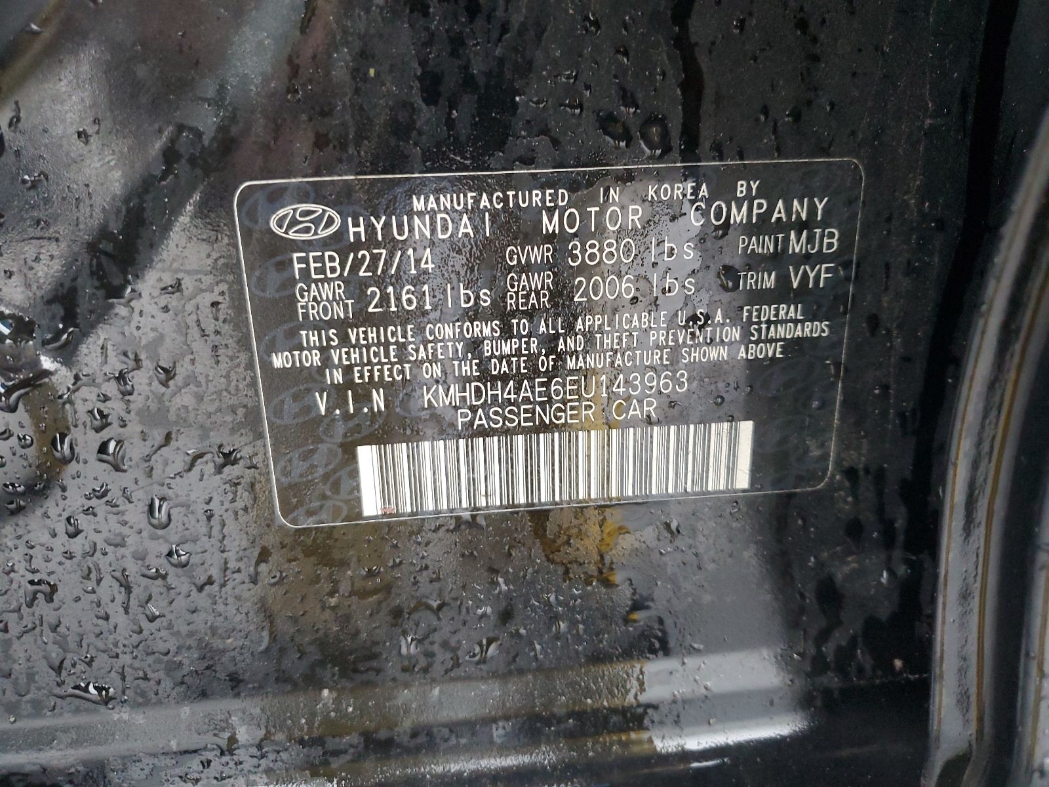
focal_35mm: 26
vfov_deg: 53.1
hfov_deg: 67.3
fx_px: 788
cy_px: 394
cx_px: 524
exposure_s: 1/60.2
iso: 211
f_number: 1.5
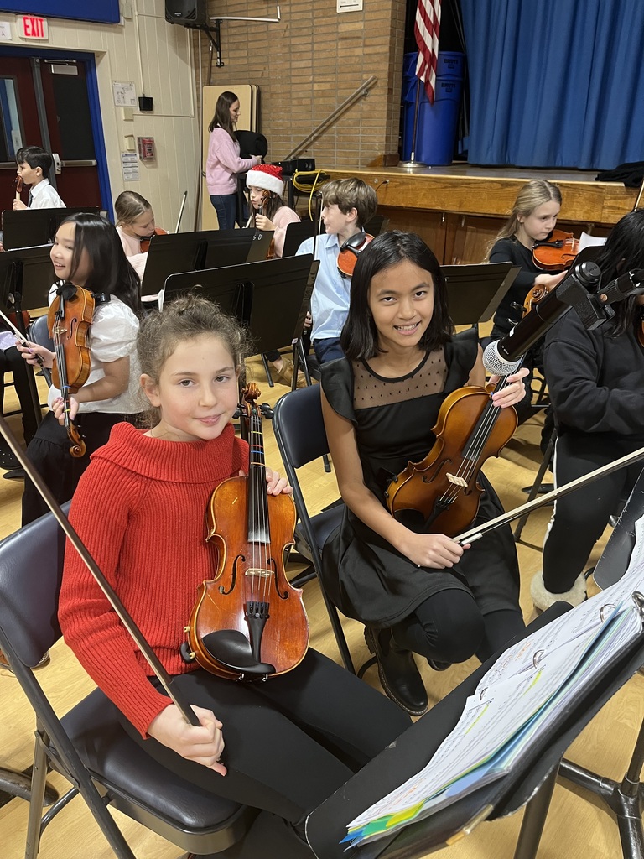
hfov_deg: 53.1
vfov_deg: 67.3
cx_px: 322
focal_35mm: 26
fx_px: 645
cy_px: 430
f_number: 1.6
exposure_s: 1/60
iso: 200
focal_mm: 5.1
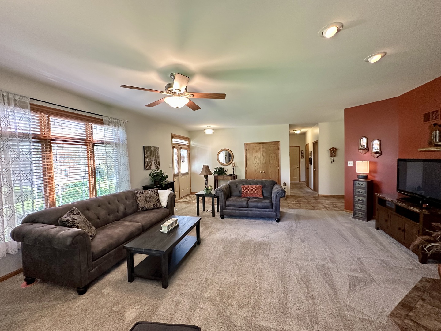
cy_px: 166
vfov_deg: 85.7
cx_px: 220
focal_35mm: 14
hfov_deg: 102.1
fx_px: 178
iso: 320
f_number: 2.2
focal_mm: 2.22
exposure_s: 1/60
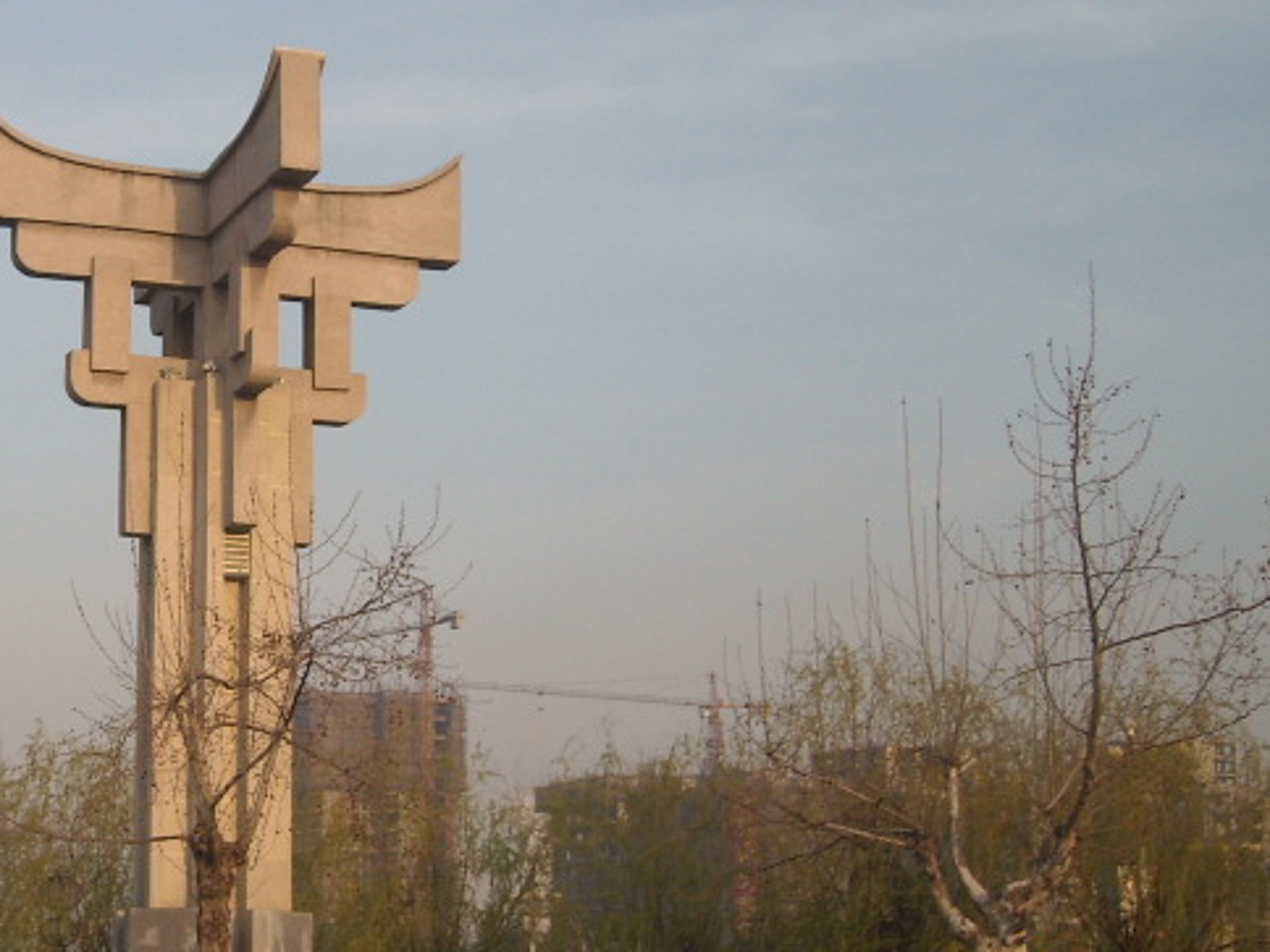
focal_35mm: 74
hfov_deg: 25.6
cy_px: 469
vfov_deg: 19.9
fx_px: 2715
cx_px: 171
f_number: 5.6
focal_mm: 5.7
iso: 64
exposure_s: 1/168
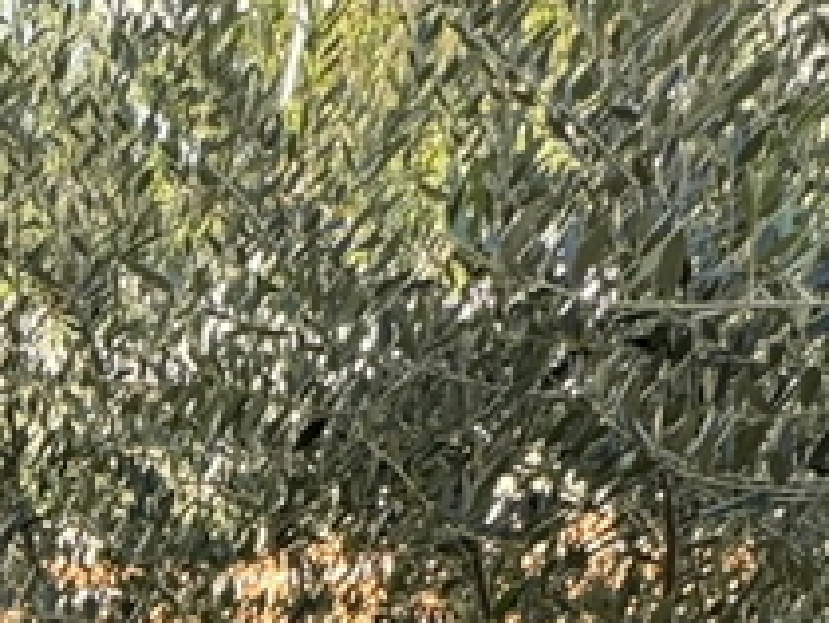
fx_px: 1918
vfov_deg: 13.7
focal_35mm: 80
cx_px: -561
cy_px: 1455
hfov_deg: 19.6
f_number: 2.2
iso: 40
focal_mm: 2.22
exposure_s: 1/198
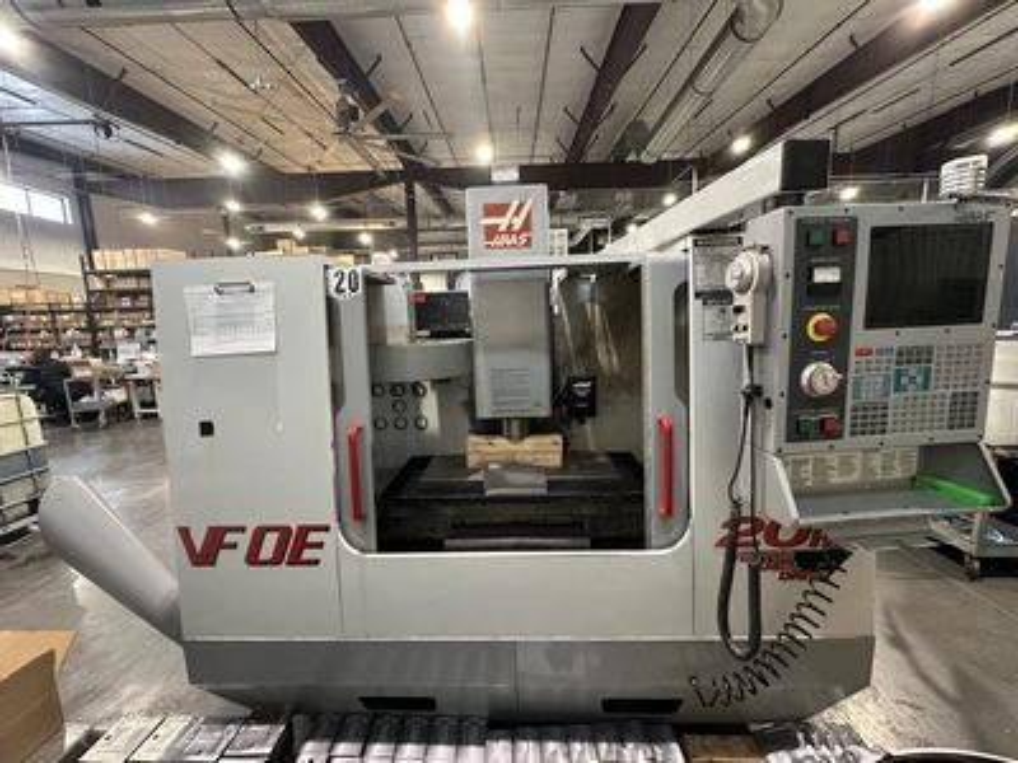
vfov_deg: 85.7
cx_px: 509
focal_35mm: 14
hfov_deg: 102.1
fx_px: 412
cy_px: 382
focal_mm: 2.22
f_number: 2.2
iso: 250
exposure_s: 1/60
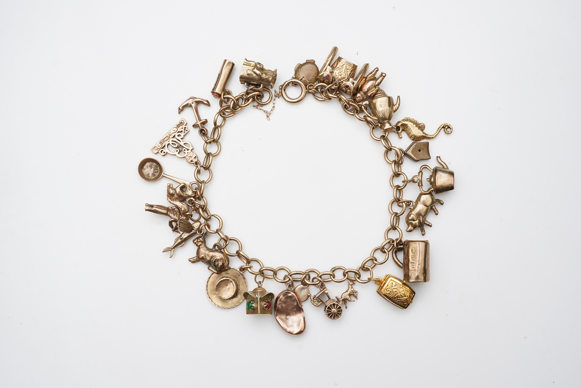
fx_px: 726
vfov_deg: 29.9
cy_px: 194
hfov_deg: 43.6
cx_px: 290
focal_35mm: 45
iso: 640
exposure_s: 1/125
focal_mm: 30
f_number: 20
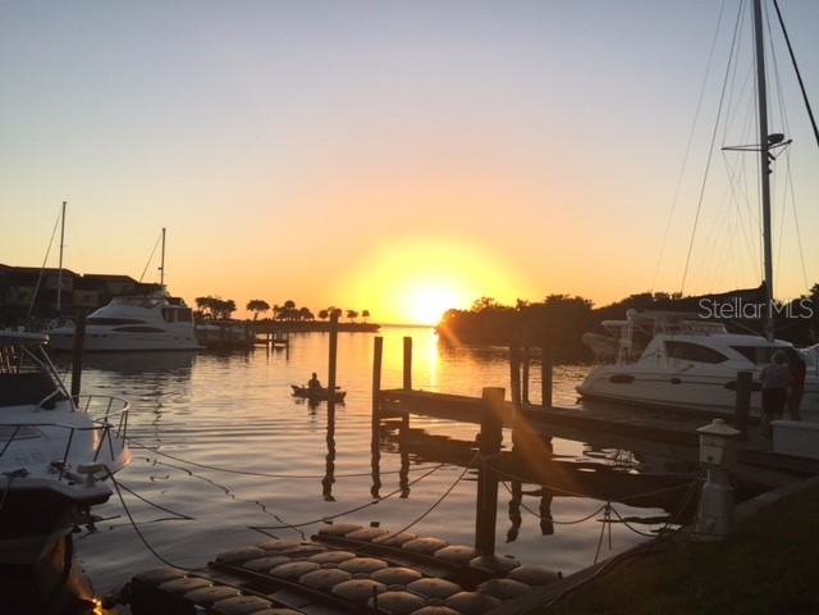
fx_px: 686
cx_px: 410
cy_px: 308
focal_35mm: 29
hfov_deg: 61.7
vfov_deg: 48.2
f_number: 2.2
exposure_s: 1/648
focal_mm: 4.15
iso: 32
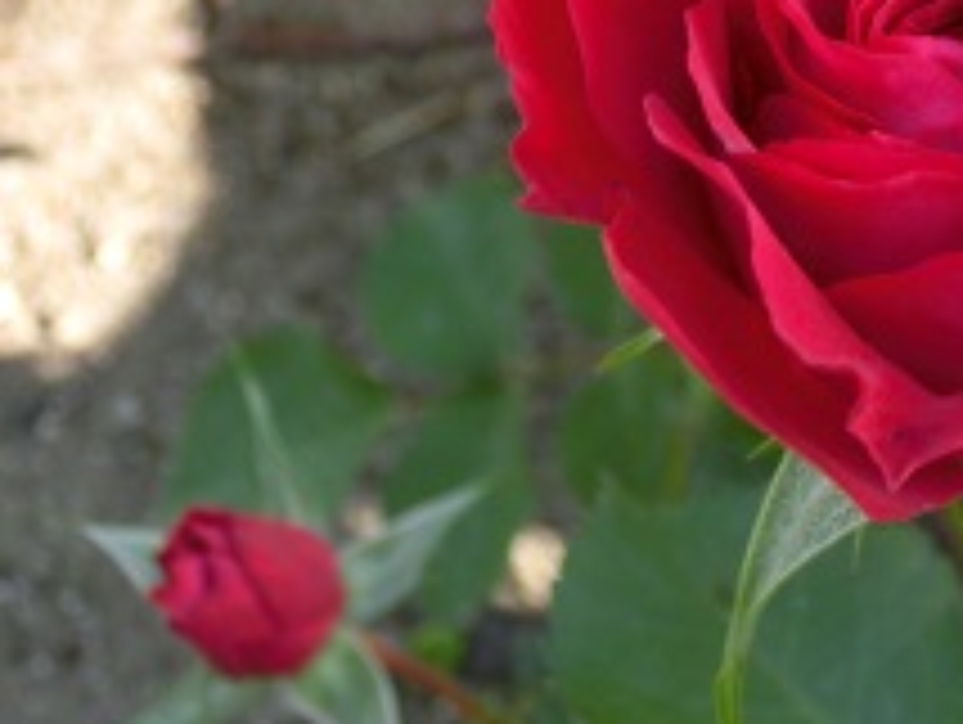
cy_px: -27
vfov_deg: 17.5
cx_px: 1060
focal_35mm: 82
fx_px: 2284
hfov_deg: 22.5
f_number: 4.1
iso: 100
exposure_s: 1/125
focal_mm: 6.5
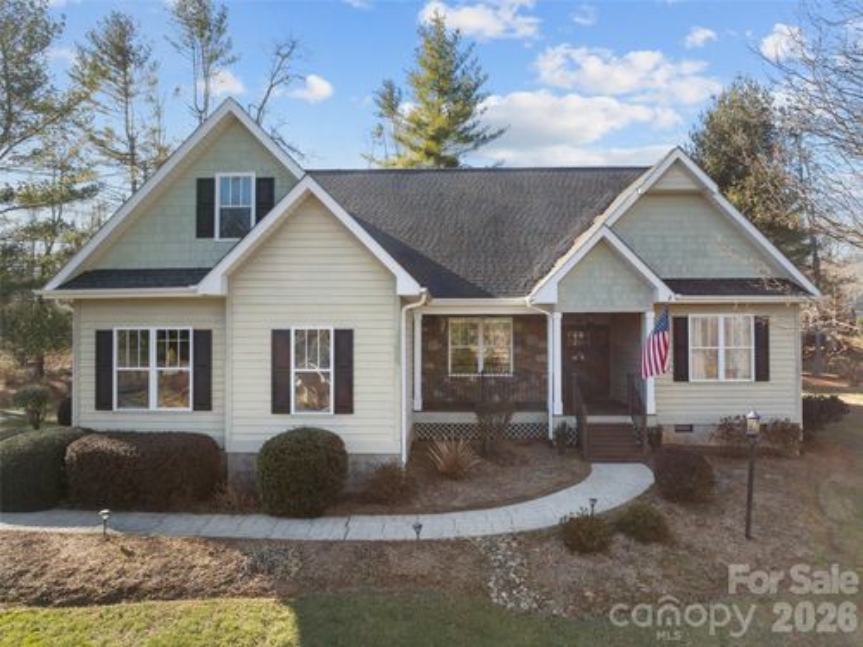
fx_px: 598
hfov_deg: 71.6
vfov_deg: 56.8
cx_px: 432
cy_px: 324
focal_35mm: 24
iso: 400
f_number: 2.8
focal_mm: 12.29
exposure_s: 1/400
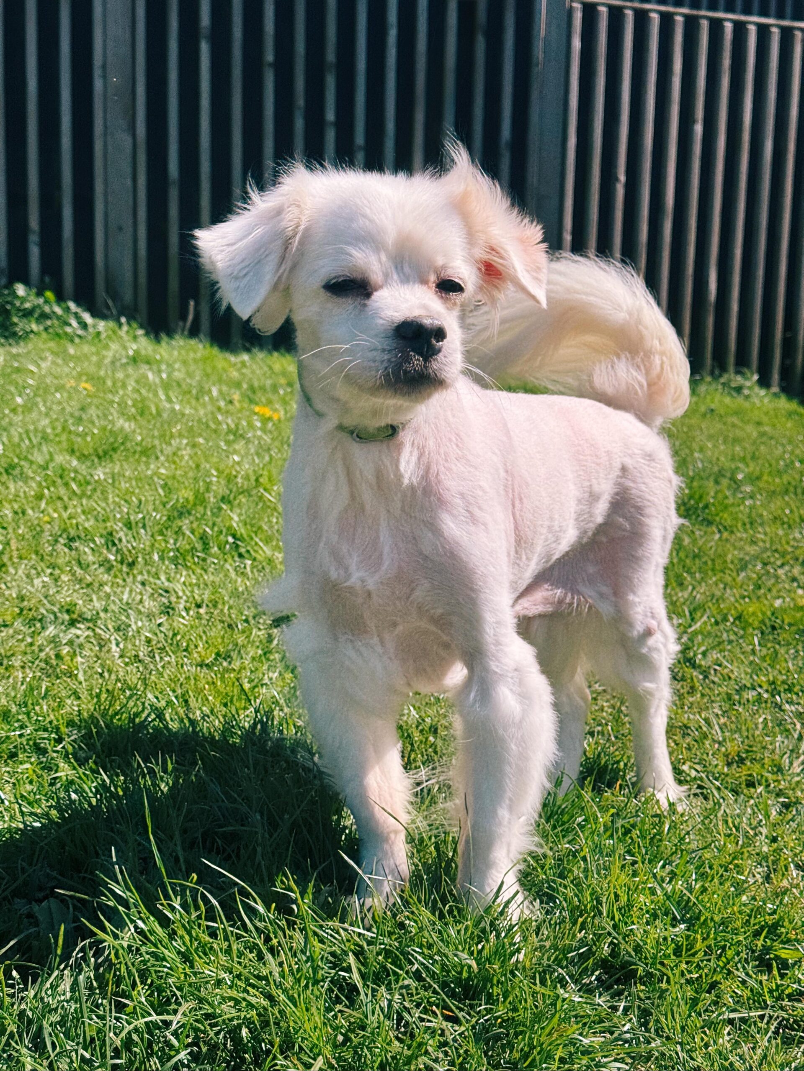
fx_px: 1486
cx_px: 402
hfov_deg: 30.3
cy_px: 536
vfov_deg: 39.7
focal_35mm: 48
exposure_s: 1/4975
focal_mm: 6.76
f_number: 1.78
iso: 64
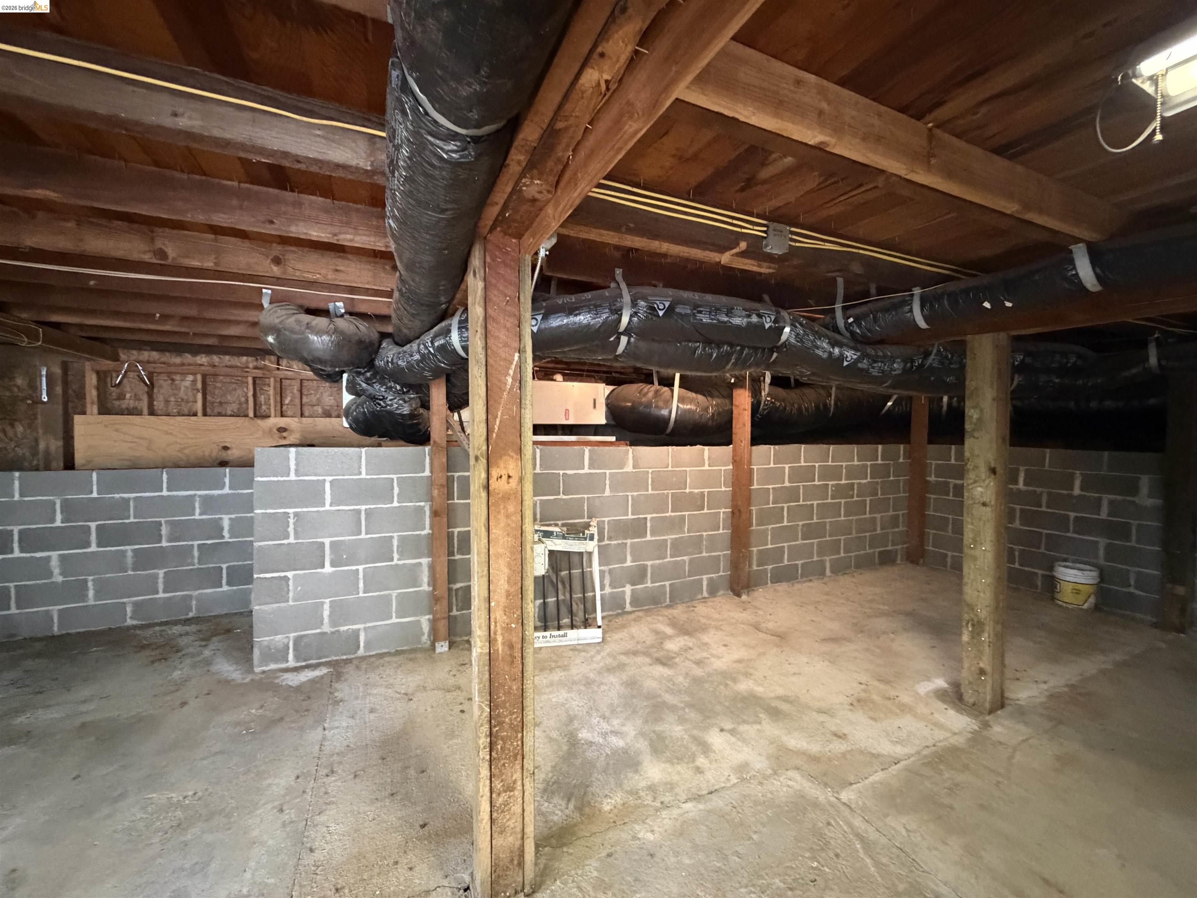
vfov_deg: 85.7
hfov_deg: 102.1
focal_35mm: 14
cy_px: 449
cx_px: 598
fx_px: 484
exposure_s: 1/30
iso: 1600
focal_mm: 2.22
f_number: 2.2
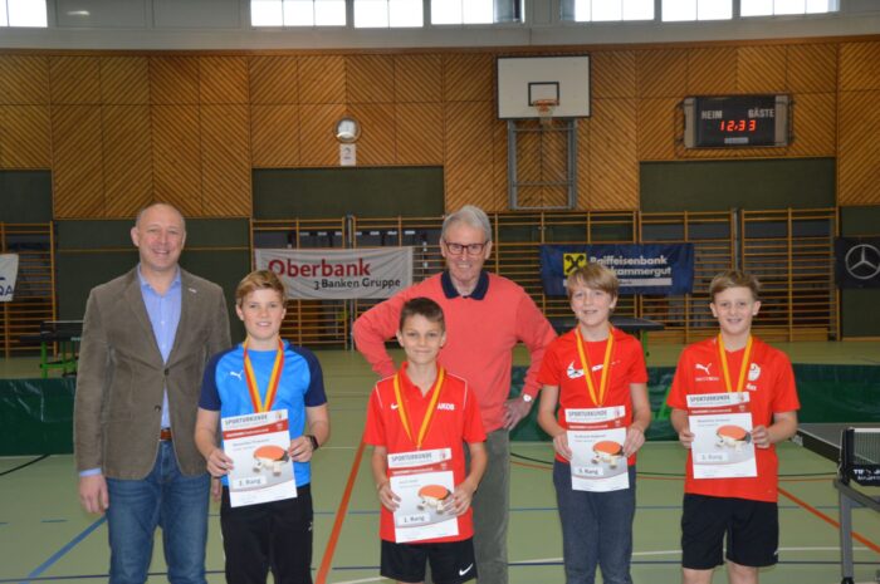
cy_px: 292
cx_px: 440
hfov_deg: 38.9
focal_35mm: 51
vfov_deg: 26.4
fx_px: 1245
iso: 500
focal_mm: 34
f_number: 4.2
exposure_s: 1/60
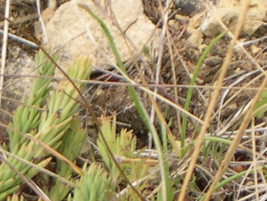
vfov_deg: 4.5
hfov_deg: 6.0
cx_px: -34
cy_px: 207
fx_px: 2531
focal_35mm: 328
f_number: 4.9
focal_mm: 24
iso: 100
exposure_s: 1/110
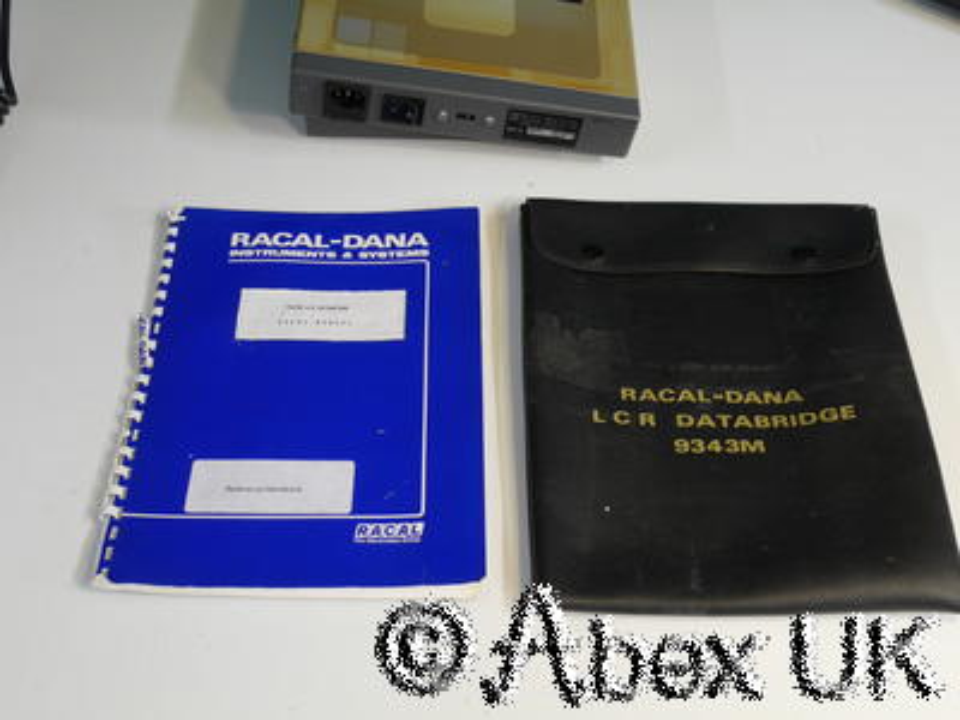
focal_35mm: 42
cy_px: 360
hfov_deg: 44.8
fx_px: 1165
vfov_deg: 34.3
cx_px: 480
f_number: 13
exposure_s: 1/2.5
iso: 400
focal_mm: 21
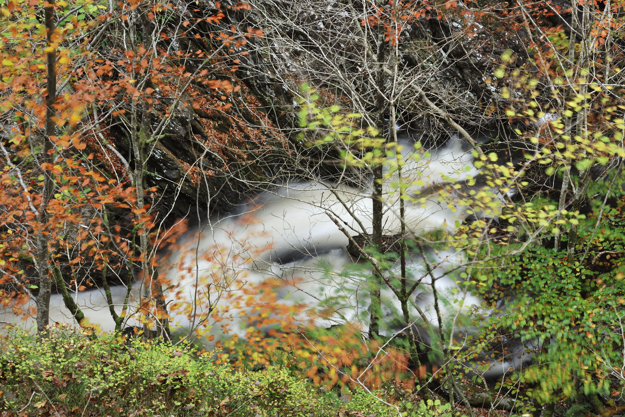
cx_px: 312
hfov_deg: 22.6
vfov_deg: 15.2
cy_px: 208
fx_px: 1562
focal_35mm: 90
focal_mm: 90
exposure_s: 8
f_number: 16
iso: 100
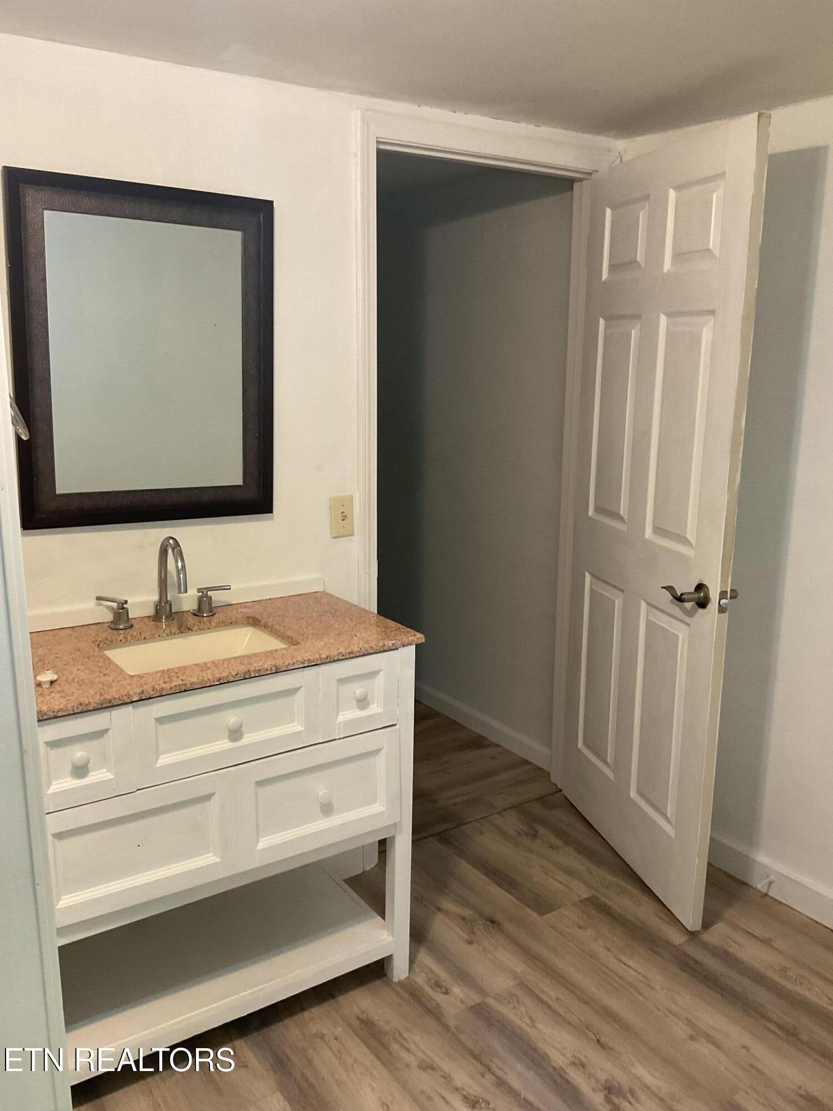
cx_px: 416
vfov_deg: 61.7
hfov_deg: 48.2
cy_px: 556
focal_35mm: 29
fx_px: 930
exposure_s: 1/60
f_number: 1.8
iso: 100
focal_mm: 3
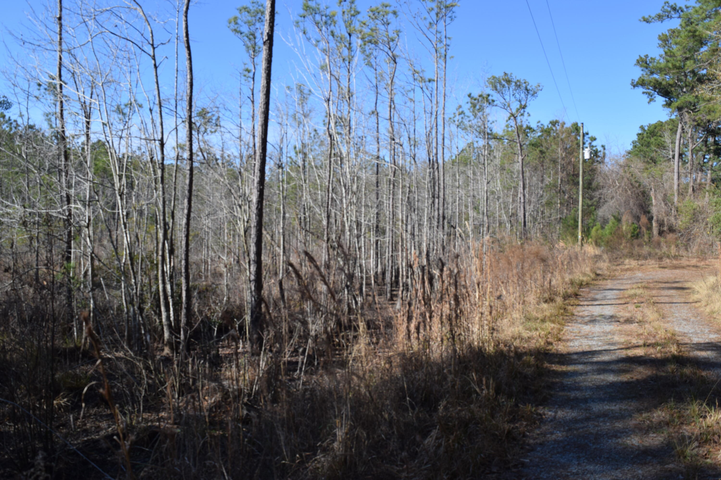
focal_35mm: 30
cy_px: 240
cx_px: 360
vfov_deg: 43.6
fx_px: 601
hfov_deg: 61.9
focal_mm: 20
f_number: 9
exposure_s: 1/320
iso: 200
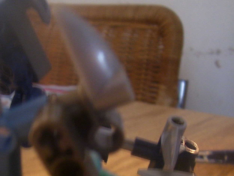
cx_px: 85
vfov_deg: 20.4
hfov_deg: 27.7
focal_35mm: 70
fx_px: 473
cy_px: 170
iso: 160
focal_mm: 5.6
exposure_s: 1/8
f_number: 2.7
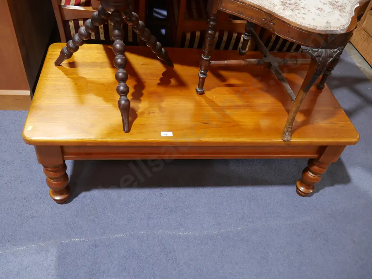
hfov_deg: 56.8
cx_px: 186
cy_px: 140
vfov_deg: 44.2
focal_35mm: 32
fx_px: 344
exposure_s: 1/60
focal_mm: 16
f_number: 3.6
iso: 640
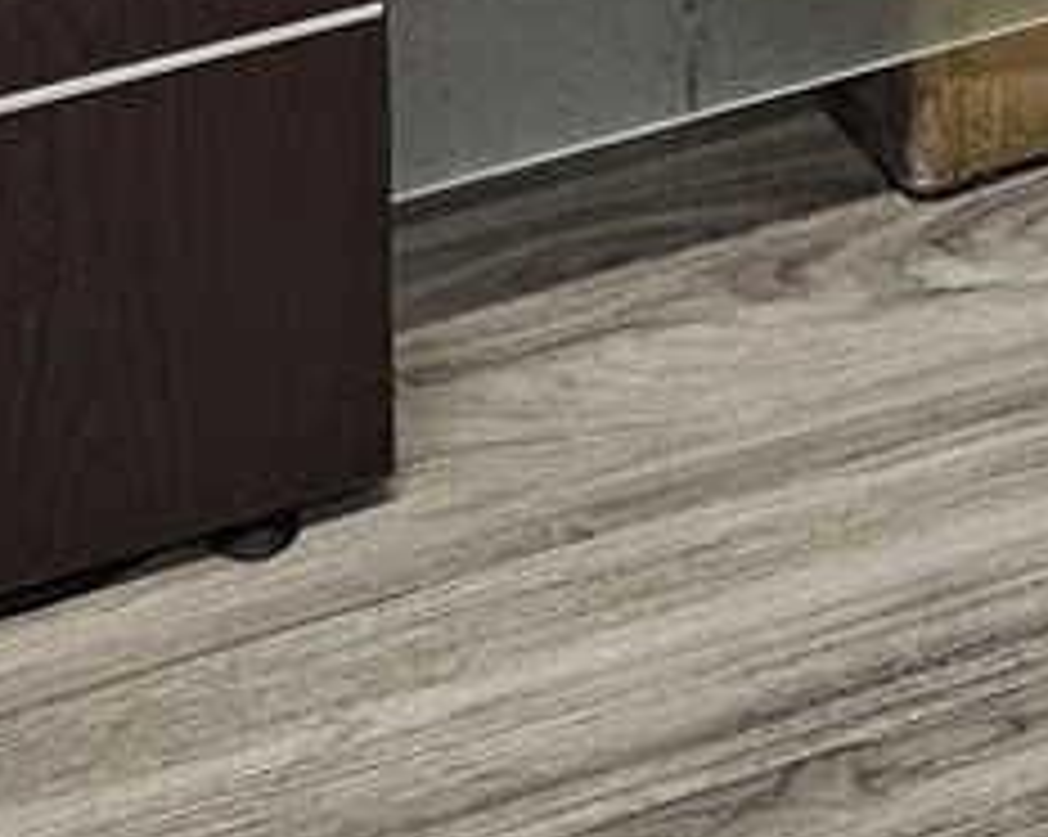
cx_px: 666
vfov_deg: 7.7
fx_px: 4587
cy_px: -2300
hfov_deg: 13.0
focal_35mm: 148
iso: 250
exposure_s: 1/120
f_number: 1.7
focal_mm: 6.3
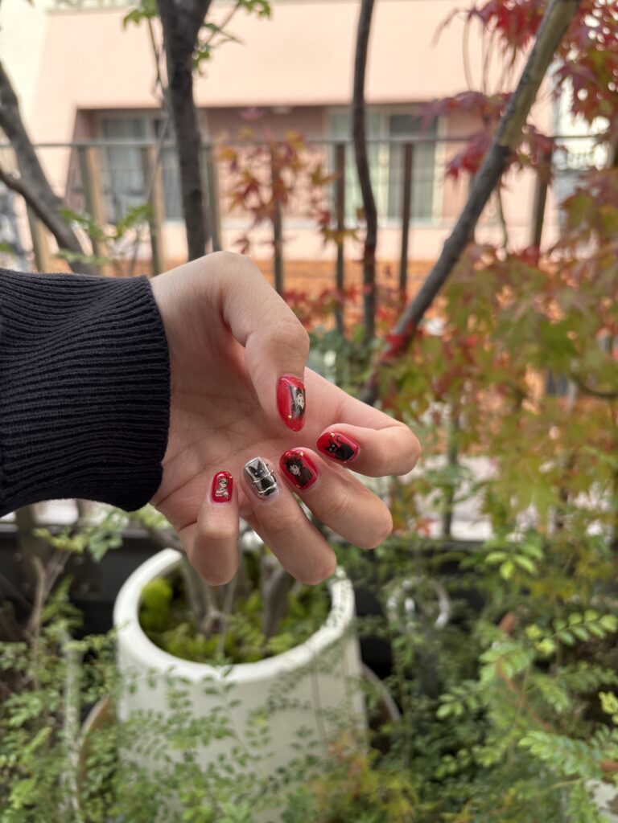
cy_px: 412
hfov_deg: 53.1
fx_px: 619
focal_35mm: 26
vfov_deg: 67.3
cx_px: 309
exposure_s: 1/441
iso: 64
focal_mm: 5.96
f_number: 1.6
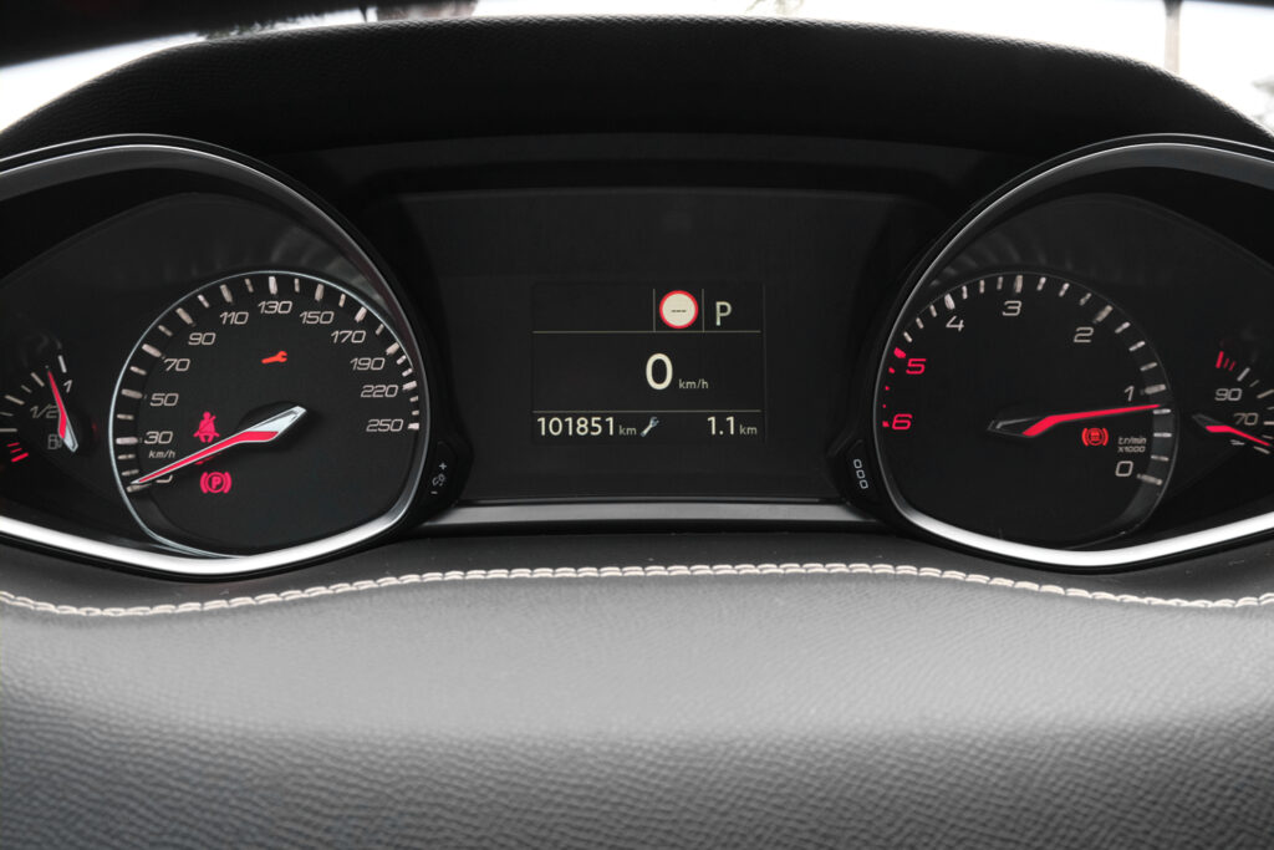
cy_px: 425
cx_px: 637
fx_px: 1239
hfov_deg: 54.4
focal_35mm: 35
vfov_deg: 37.9
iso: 2000
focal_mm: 23.5
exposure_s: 1/160
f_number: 9
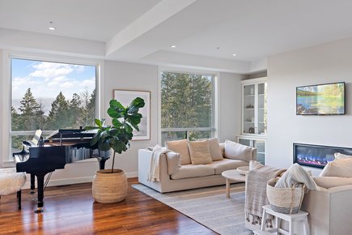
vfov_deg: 45.0
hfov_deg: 63.7
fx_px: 284
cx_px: 176
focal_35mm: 29
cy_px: 118
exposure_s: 1/2
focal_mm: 29
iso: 320
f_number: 7.1
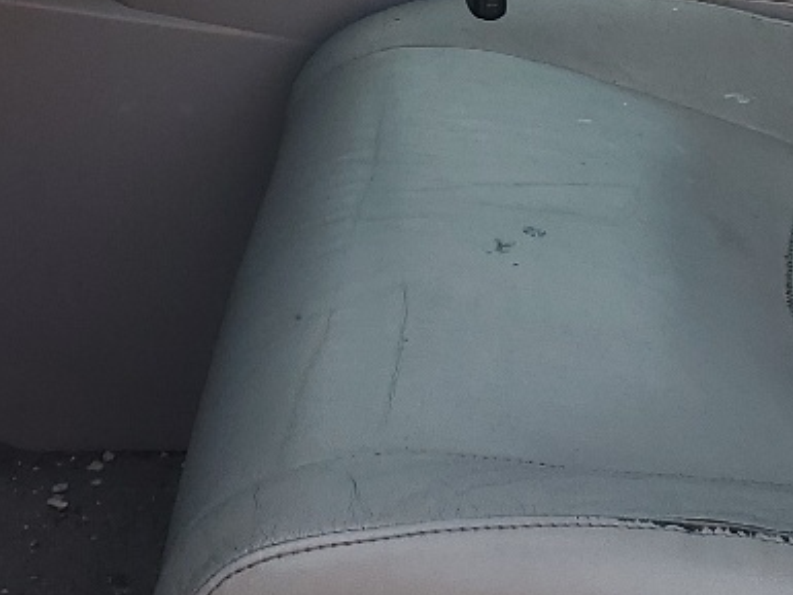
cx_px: 552
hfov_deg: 18.1
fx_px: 2475
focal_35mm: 108
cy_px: -64
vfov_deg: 13.4
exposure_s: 1/125
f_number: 1.5
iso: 50
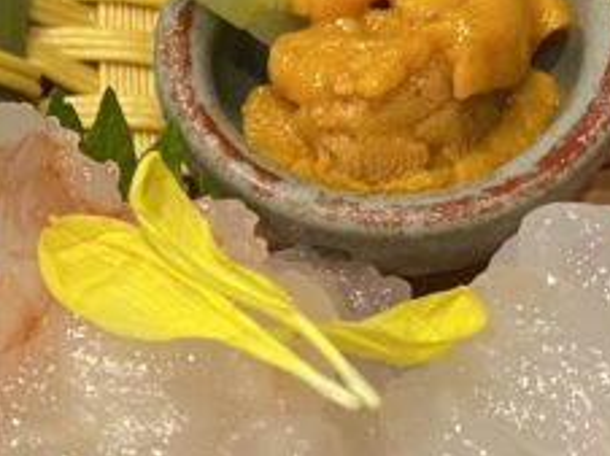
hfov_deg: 16.4
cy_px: 159
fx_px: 2077
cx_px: -3
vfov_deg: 12.5
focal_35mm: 118
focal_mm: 4.25
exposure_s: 1/60
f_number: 1.8
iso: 160
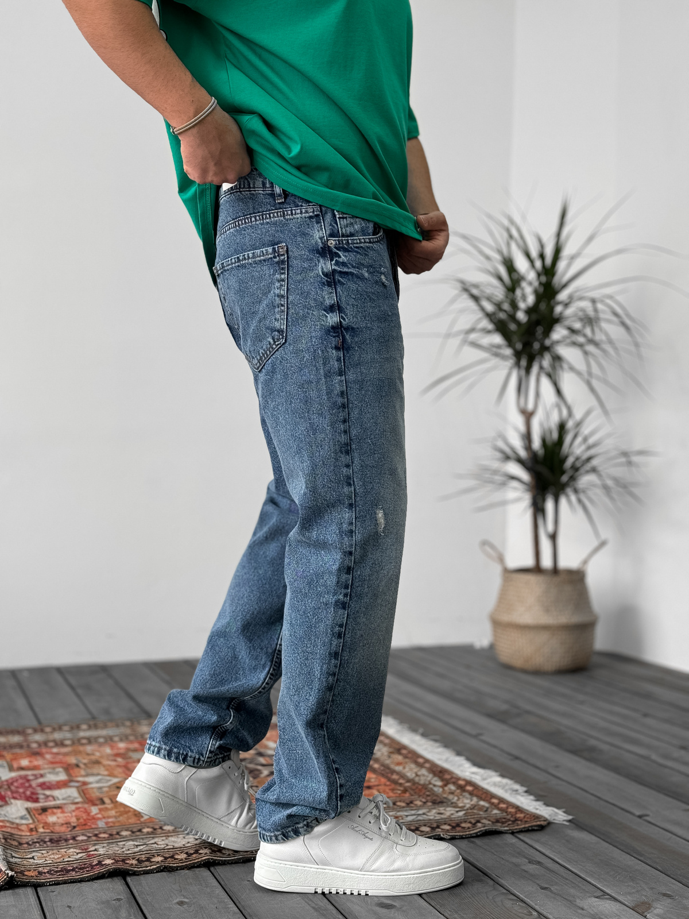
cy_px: 460
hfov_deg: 30.3
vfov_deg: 39.7
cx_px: 344
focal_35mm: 48
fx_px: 1274
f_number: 1.8
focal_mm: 6.86
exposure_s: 1/120
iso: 50
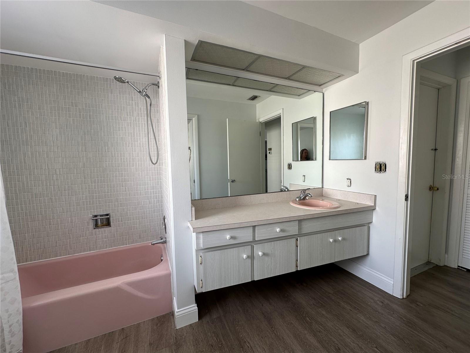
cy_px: 176
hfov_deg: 102.1
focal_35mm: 14
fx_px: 190
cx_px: 235
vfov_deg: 85.7
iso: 64
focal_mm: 2.22
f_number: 2.2
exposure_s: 1/99
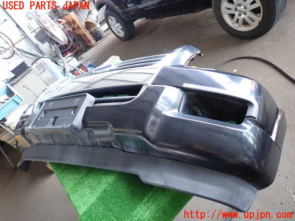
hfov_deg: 69.4
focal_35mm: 25
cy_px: 110
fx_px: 213
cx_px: 148
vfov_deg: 54.9
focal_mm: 4.5
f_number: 2
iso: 200
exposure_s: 1/30
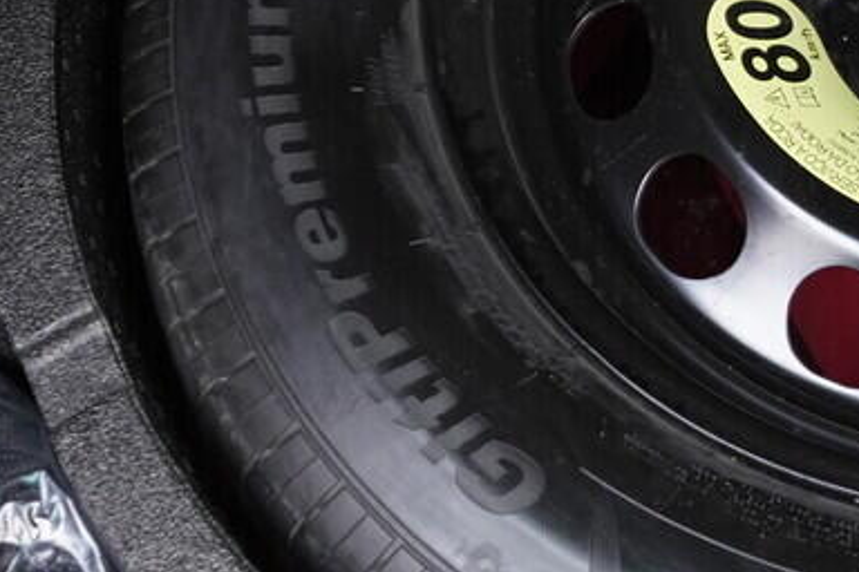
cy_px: 86
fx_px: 2290
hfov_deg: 20.3
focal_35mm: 96
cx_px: 946
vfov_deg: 14.1
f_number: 2.8
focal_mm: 24
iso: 640
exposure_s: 1/40
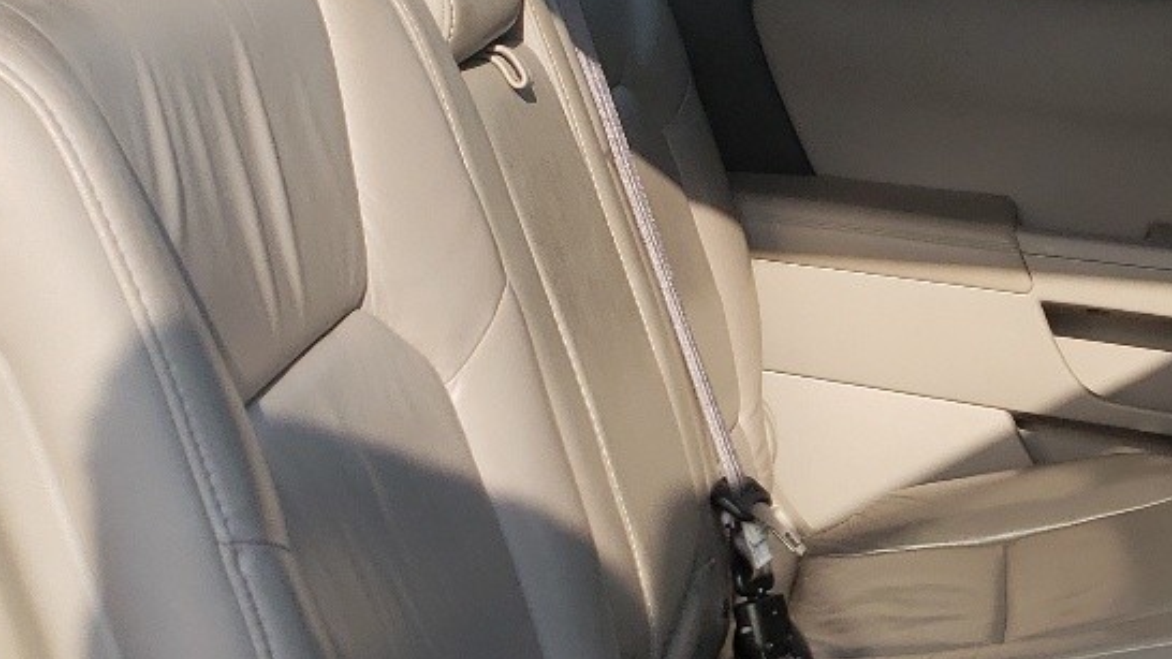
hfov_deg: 24.4
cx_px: 1176
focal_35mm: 83
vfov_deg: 14.5
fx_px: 2579
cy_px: 444
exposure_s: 1/1250
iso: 50
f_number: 1.5
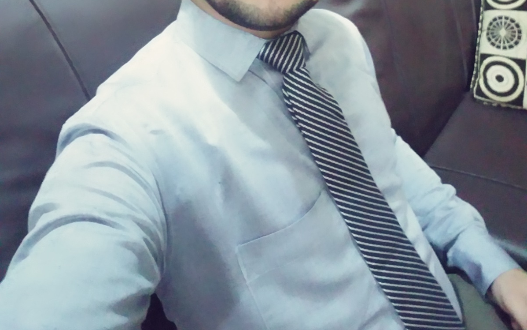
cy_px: -2
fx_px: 488
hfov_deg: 56.7
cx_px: 263
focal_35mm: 34
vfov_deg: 33.9
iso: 967
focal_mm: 2.53
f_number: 1.9
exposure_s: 1/14
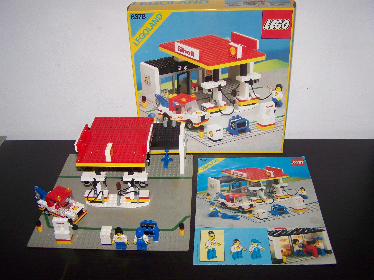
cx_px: 187
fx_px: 411
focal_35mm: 38
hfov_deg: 49.0
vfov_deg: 37.7
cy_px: 140
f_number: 2.8
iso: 200
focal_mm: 6.3
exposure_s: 1/30
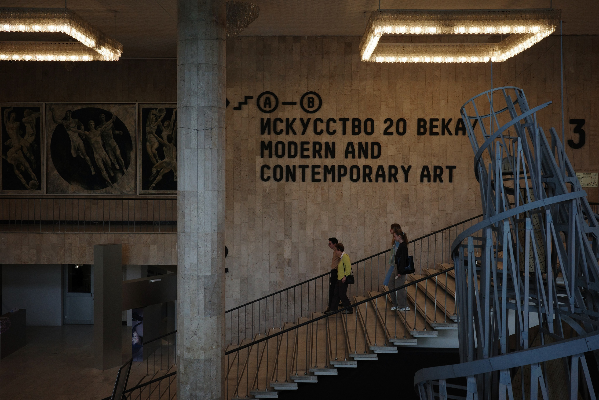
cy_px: 200
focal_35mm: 40
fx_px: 666
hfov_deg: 48.5
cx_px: 300
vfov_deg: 33.4
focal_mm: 26
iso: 800
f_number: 4.5
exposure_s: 1/125
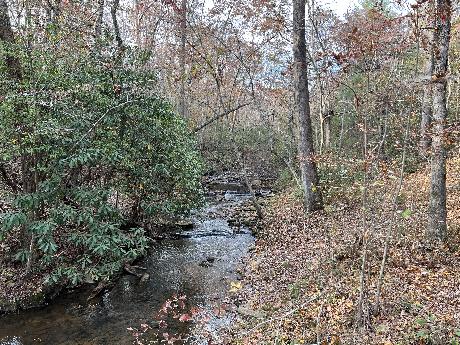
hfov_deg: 67.3
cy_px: 172
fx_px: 346
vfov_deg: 53.1
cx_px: 230
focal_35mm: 26
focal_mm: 5.7
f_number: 1.5
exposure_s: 1/128
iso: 40
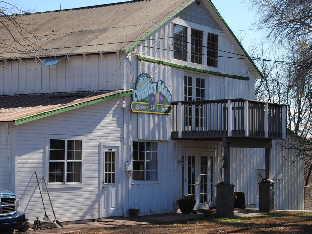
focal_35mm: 90
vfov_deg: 16.5
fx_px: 807
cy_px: 117
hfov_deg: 21.9
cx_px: 172
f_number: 7.1
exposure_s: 1/200
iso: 100
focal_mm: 55
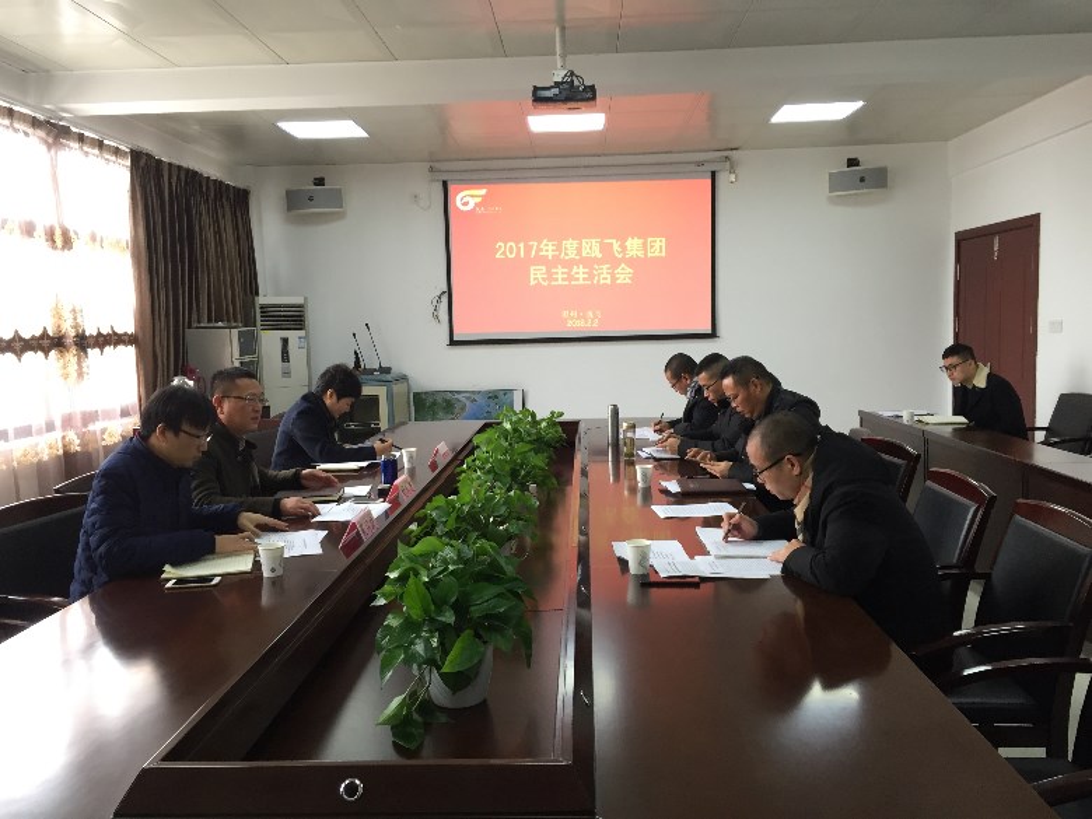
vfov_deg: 48.2
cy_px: 410
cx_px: 546
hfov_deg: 61.7
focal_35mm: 29
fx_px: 915
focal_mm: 4.15
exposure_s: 1/33
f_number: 2.2
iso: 100
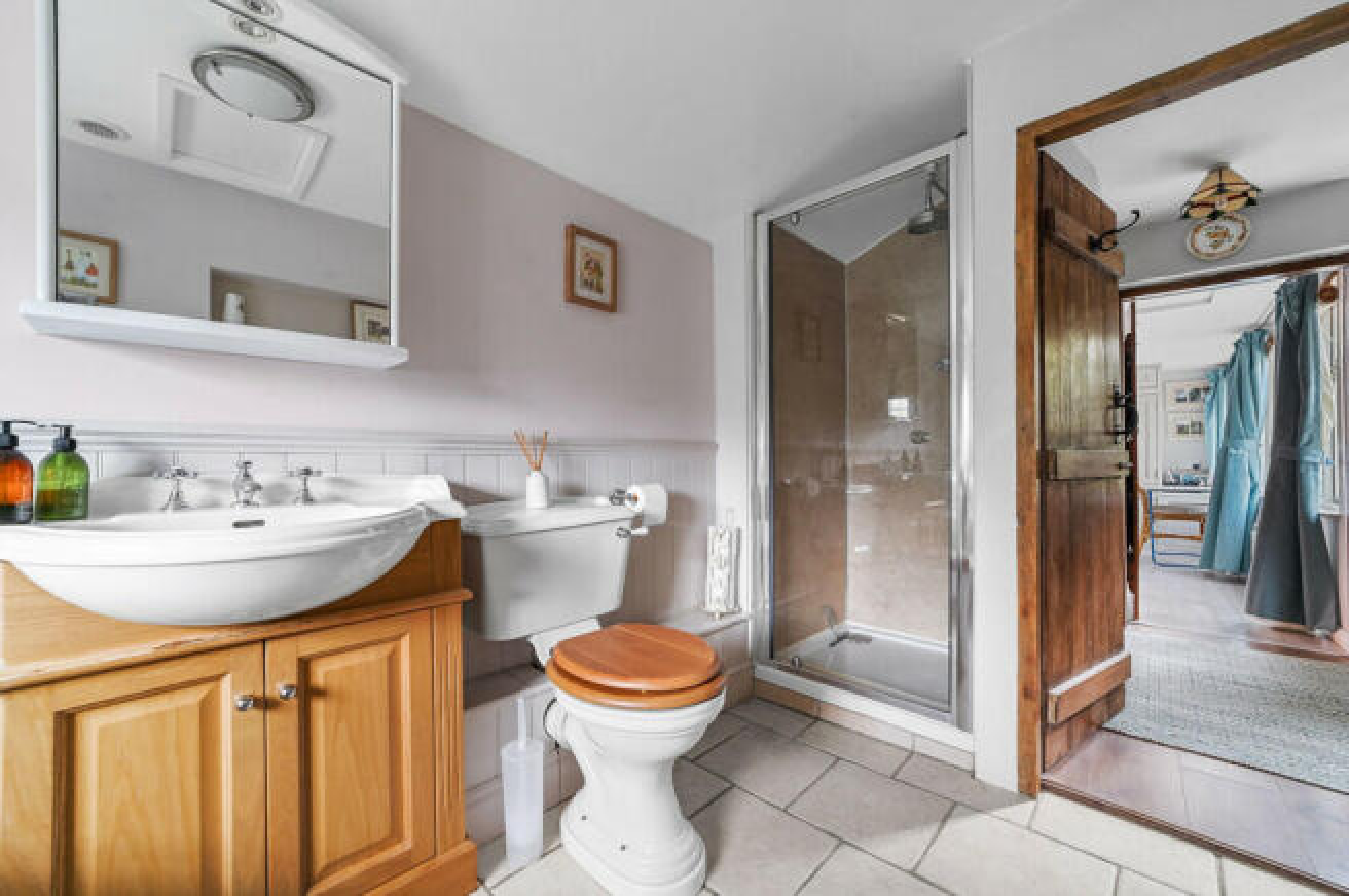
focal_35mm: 14
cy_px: 448
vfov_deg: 81.1
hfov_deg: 104.3
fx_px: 524
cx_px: 674
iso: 400
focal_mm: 14
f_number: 8
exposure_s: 1.3
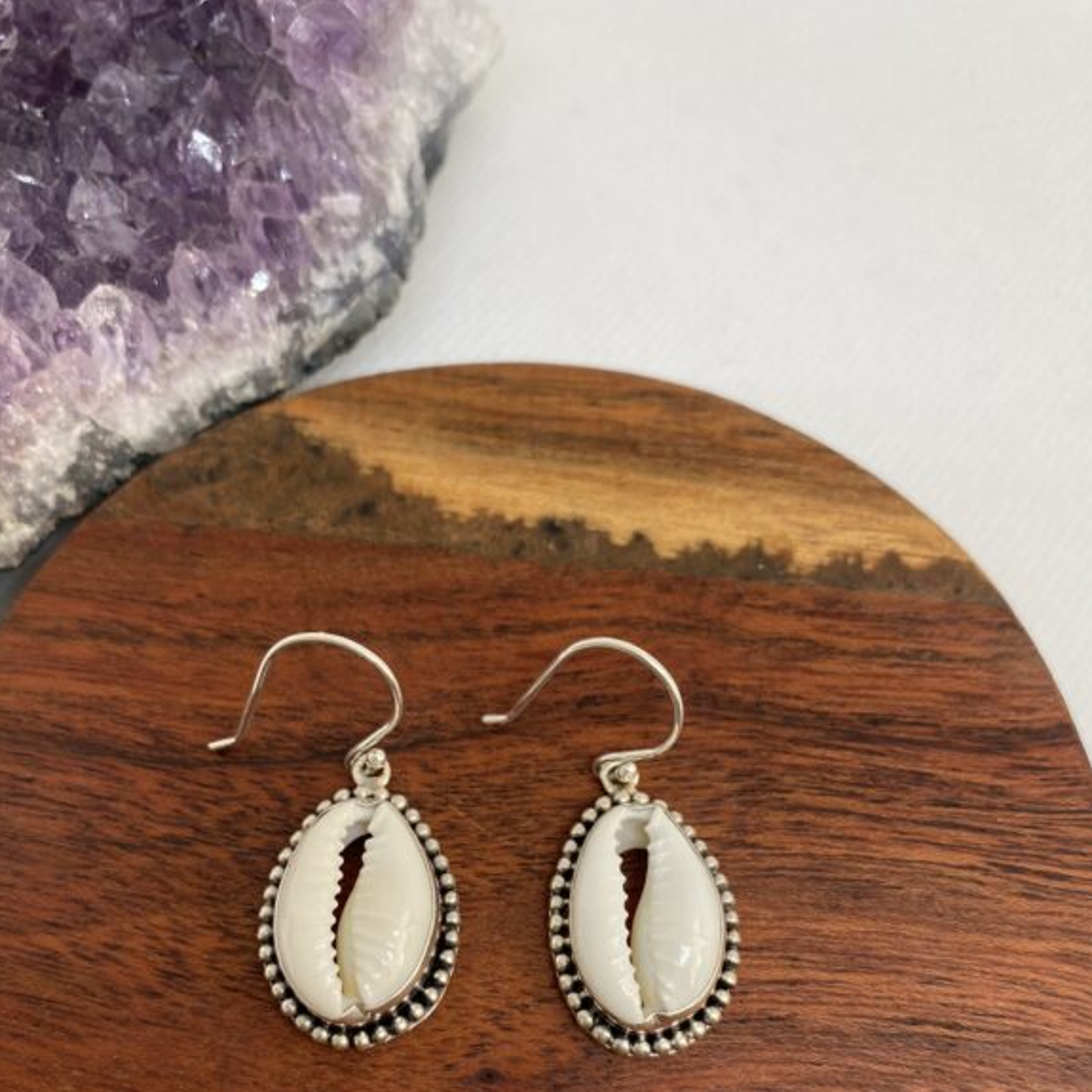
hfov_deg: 51.1
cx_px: 534
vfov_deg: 49.9
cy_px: 752
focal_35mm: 32
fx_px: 1142
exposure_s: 1/122
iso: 40
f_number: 1.8
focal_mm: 4.25
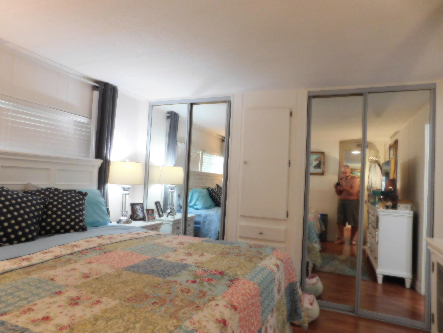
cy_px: 166
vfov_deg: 58.9
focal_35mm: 23
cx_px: 222
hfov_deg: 73.9
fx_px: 294
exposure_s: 1/30
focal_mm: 4
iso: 360
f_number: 3
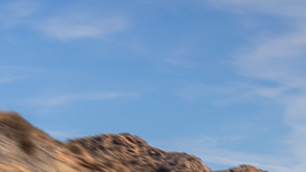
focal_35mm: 132
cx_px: 571
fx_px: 1071
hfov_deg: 14.2
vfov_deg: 8.7
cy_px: 343
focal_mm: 27
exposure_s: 1/80
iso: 100
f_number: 16
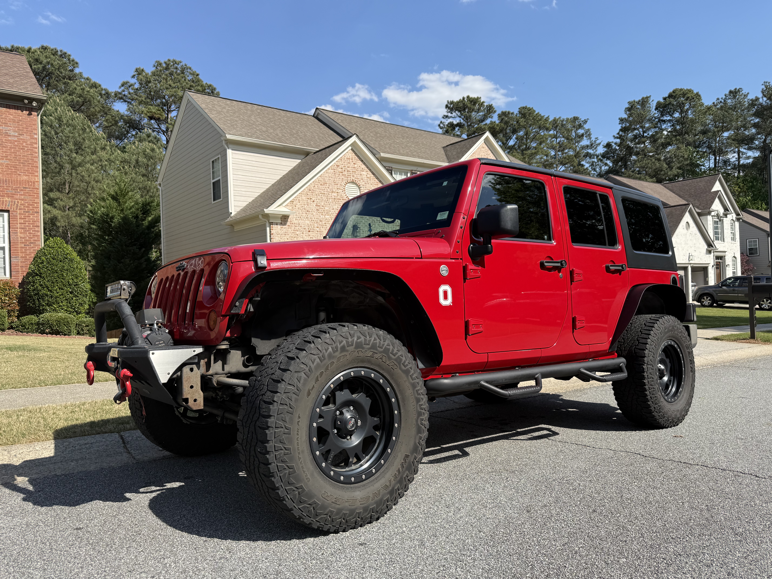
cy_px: 290
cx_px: 386
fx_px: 535
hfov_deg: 71.6
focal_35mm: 24
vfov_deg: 56.8
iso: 80
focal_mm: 6.76
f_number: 1.78
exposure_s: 1/2907
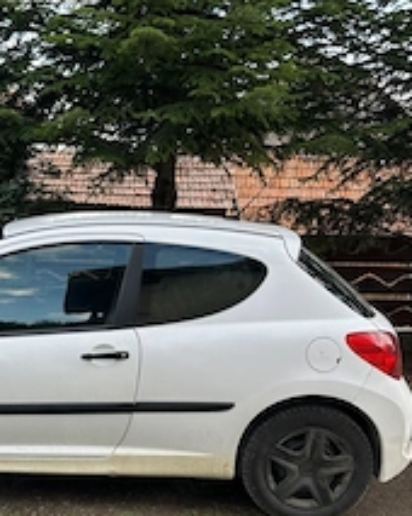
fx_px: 672
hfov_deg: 32.6
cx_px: 53
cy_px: 322
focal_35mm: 44
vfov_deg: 41.7
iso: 80
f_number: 1.78
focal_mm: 6.86
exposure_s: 1/260
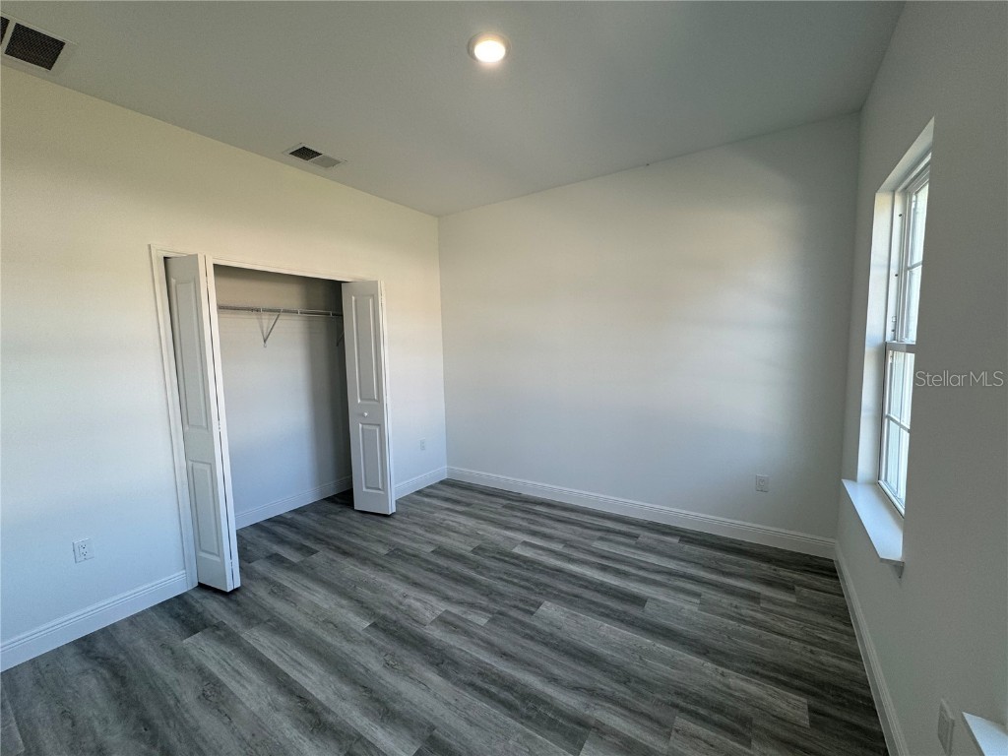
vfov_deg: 85.7
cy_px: 378
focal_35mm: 14
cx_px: 504
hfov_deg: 102.1
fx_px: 408
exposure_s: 1/120
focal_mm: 2.22
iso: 64
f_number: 2.2
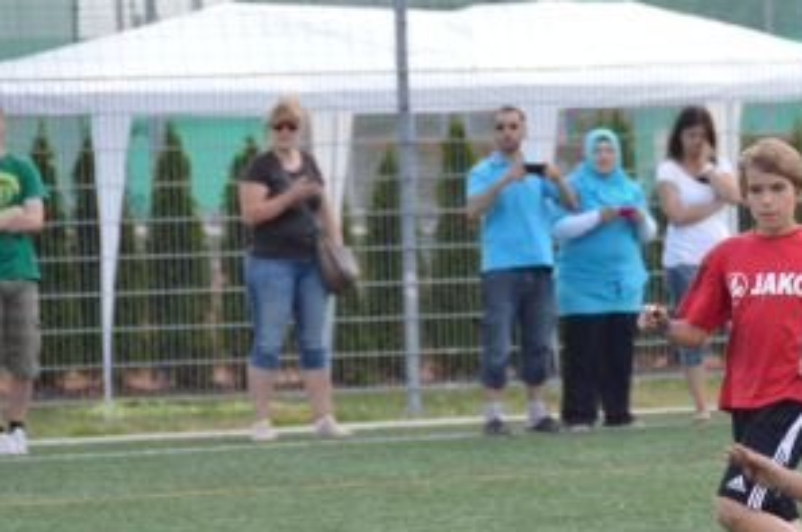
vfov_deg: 3.5
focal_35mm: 394
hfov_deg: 5.2
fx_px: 8763
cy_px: 474
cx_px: 764
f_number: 5.6
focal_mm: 130
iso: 400
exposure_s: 1/640
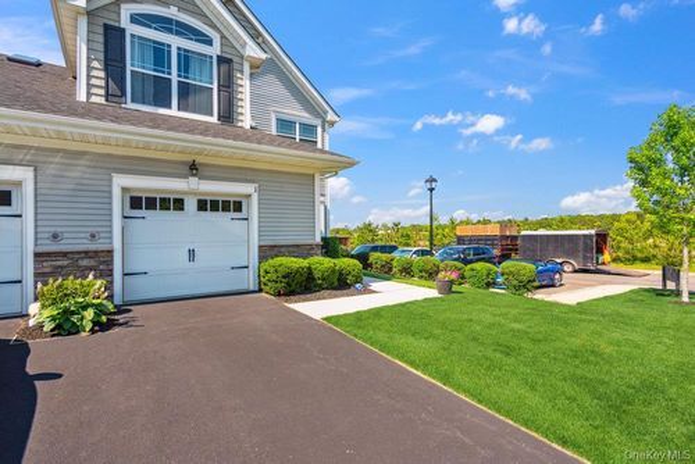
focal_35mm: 16
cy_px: 232
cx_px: 348
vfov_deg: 73.8
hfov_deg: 96.7
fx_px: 309
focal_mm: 16
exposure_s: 1/200
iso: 80
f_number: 5.6
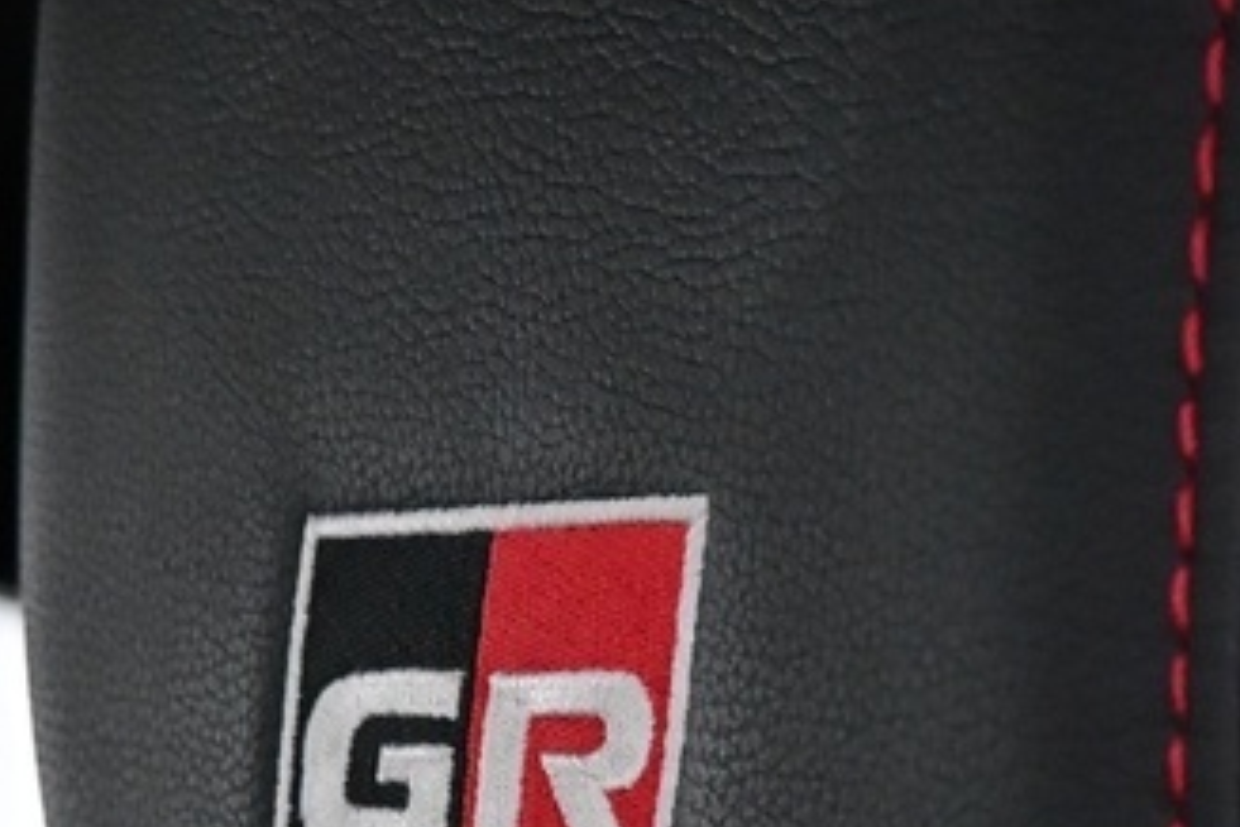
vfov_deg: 11.0
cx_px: 641
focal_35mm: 119
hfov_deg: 17.2
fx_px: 4099
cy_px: 1278
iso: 3600
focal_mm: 16
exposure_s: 1/60
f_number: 3.5
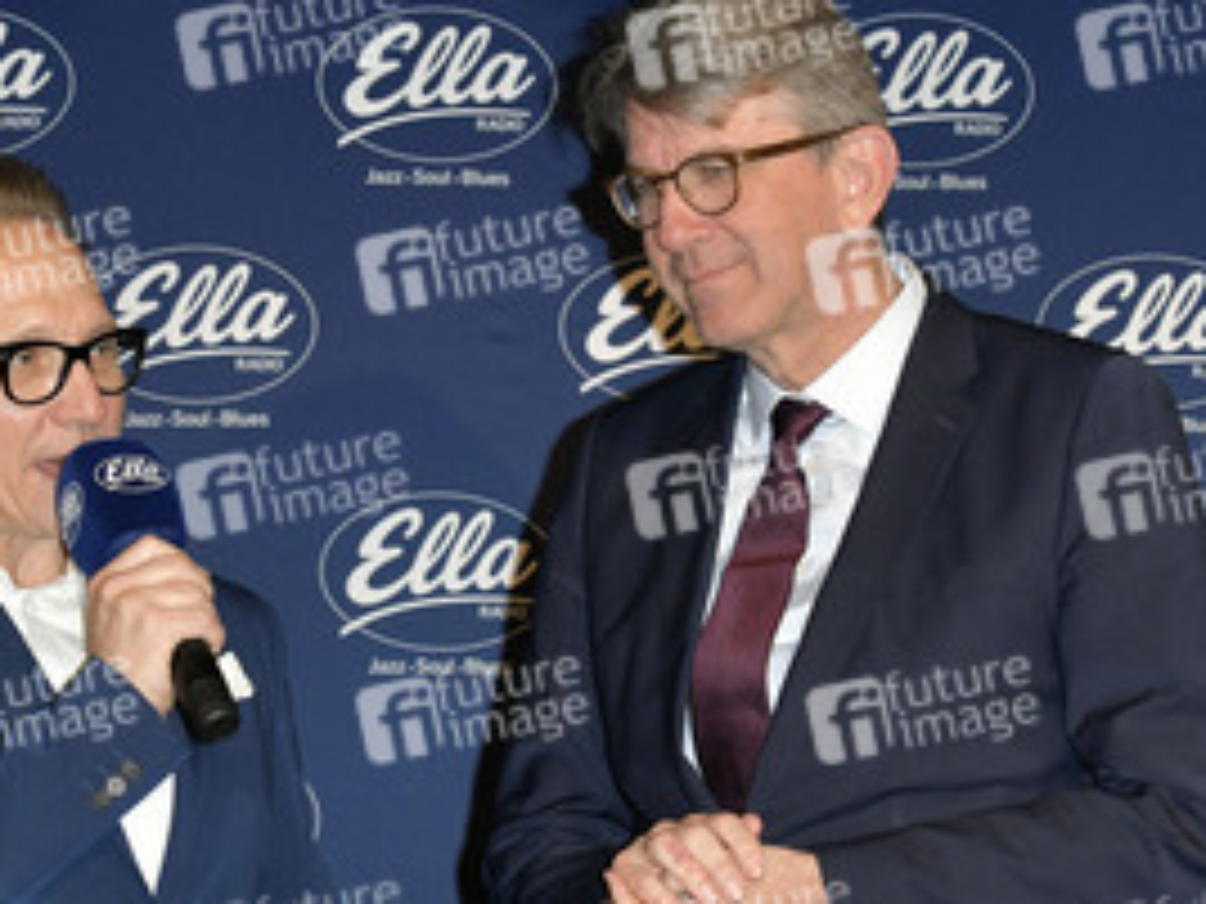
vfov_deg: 13.1
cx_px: 353
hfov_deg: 17.3
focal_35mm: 113
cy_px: 598
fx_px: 3937
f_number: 5.6
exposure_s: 1/200
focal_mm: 70
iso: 2000
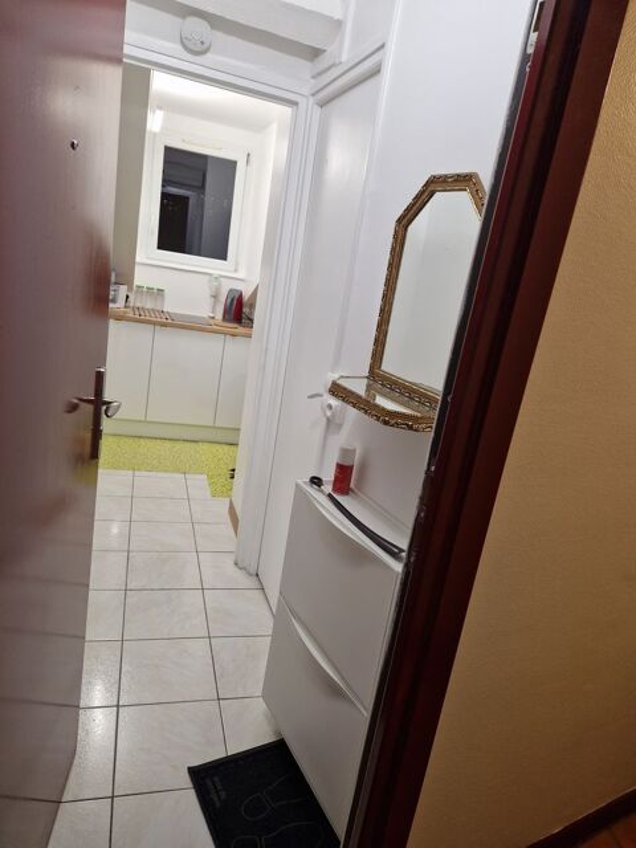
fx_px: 563
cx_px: 318
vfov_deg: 73.9
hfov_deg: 58.9
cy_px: 424
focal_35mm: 23
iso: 50
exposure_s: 1/100
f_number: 1.8
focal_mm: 5.4
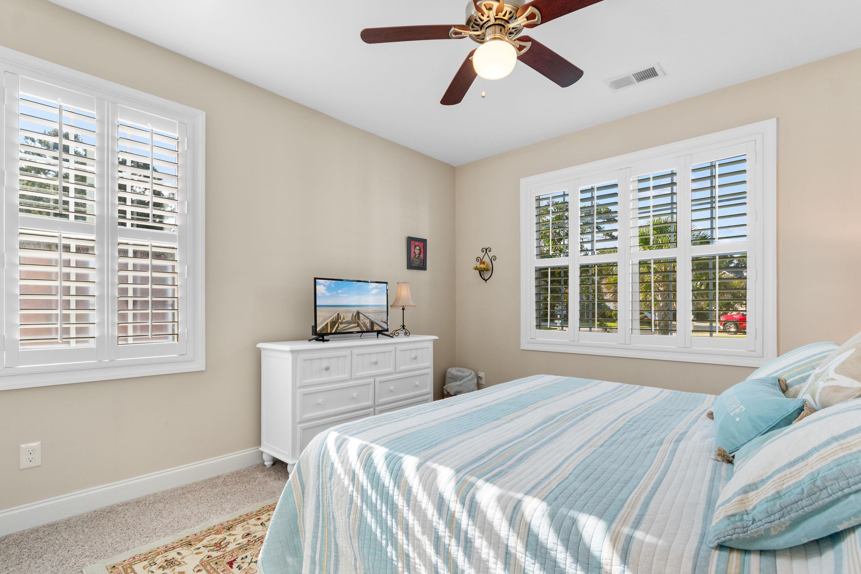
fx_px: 383
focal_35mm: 16
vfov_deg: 73.7
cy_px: 301
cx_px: 426
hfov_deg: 96.7
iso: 100
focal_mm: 10
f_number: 4.5
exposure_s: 1/30
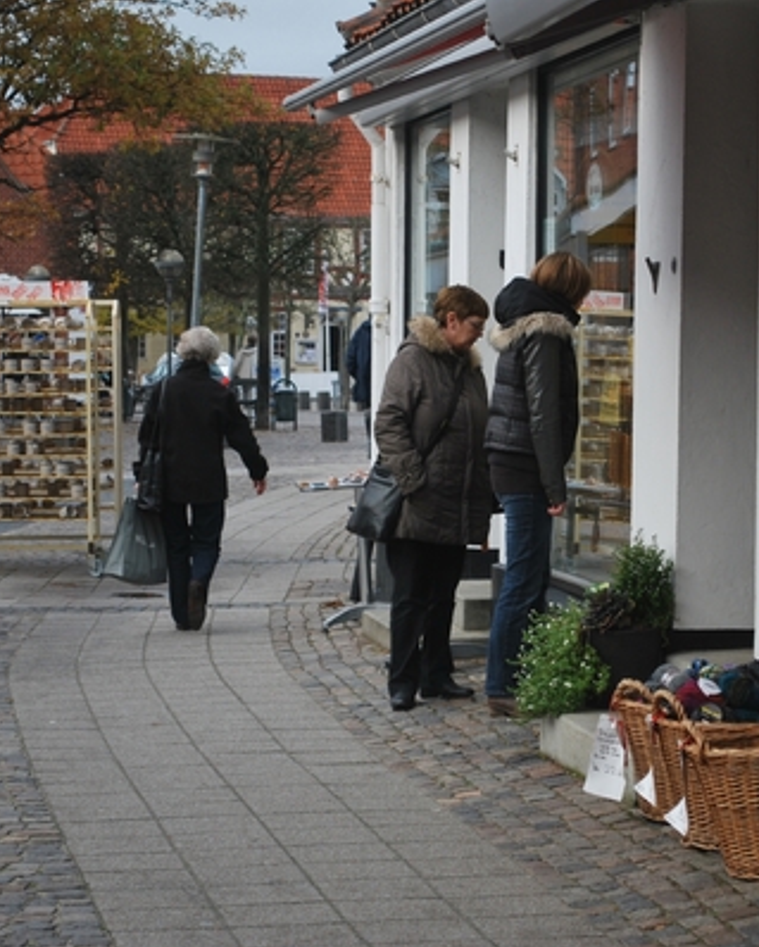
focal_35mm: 117
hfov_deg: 13.2
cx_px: 466
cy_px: 475
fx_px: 3273
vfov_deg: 16.5
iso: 180
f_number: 5.6
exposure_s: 1/125
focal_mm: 55
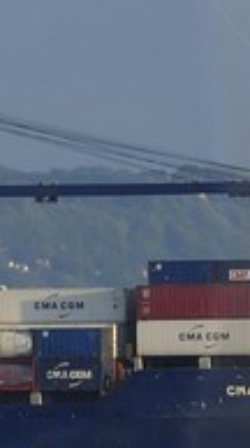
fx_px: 20575
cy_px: 207
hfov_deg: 0.7
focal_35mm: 1739
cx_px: -639
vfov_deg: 1.2
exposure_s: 1/500
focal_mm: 200
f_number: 5
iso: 200
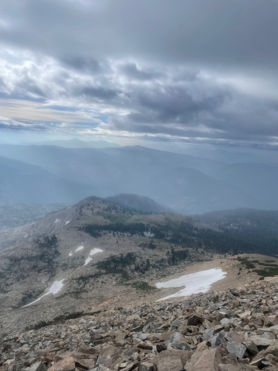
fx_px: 278
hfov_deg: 53.1
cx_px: 139
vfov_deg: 67.3
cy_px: 186
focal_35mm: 26
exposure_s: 1/7813
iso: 32
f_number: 1.6
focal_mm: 4.2
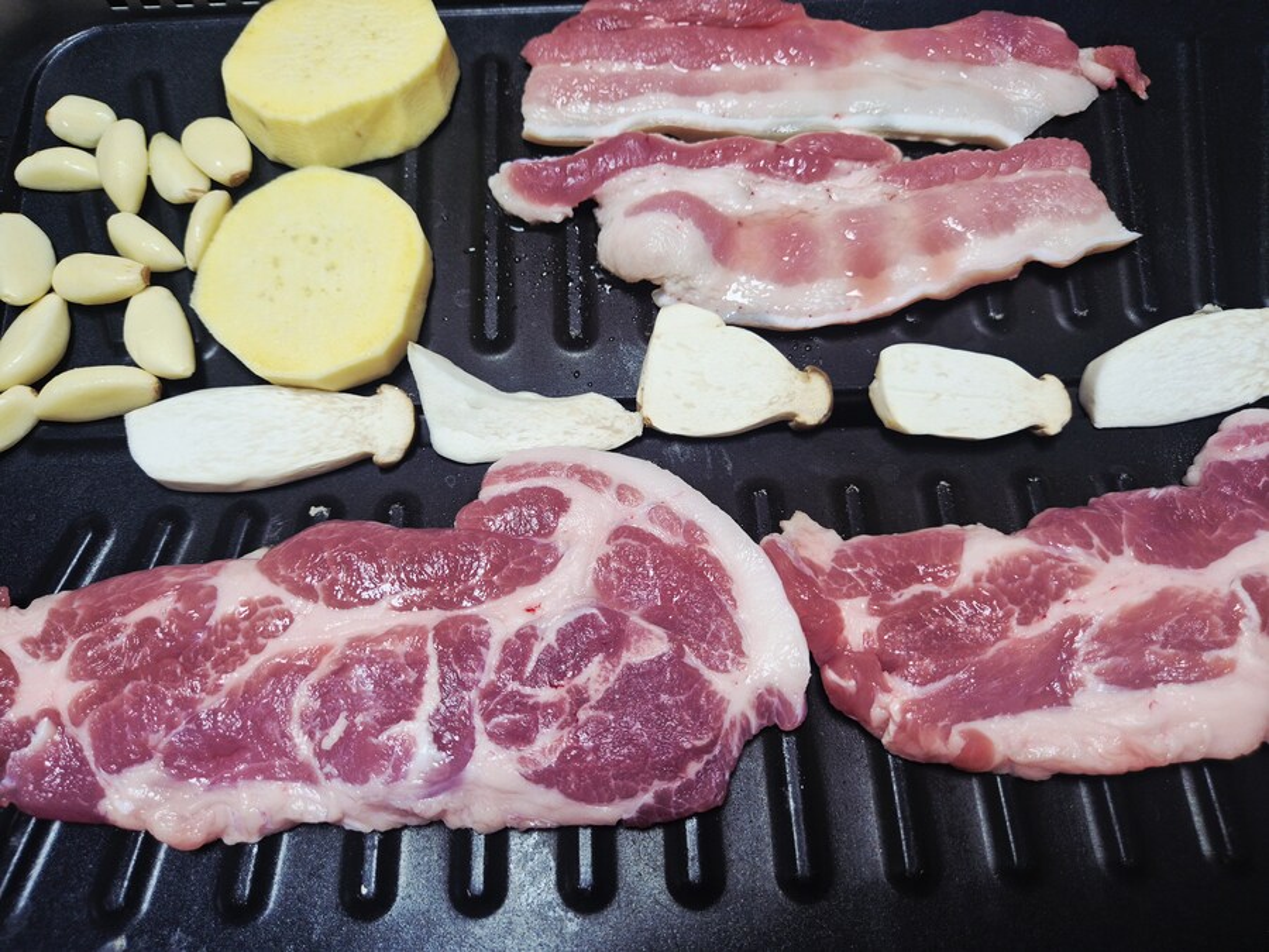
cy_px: 476
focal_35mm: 23
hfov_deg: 73.9
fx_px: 843
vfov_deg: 58.9
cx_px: 634
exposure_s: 1/60.2
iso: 80
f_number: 1.8
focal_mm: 5.4
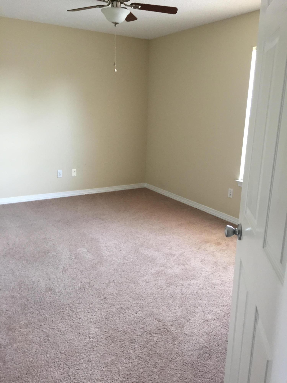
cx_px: 144
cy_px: 192
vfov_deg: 61.7
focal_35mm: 29
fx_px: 321
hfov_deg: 48.2
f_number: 2.2
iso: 80
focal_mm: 4.15
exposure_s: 1/30
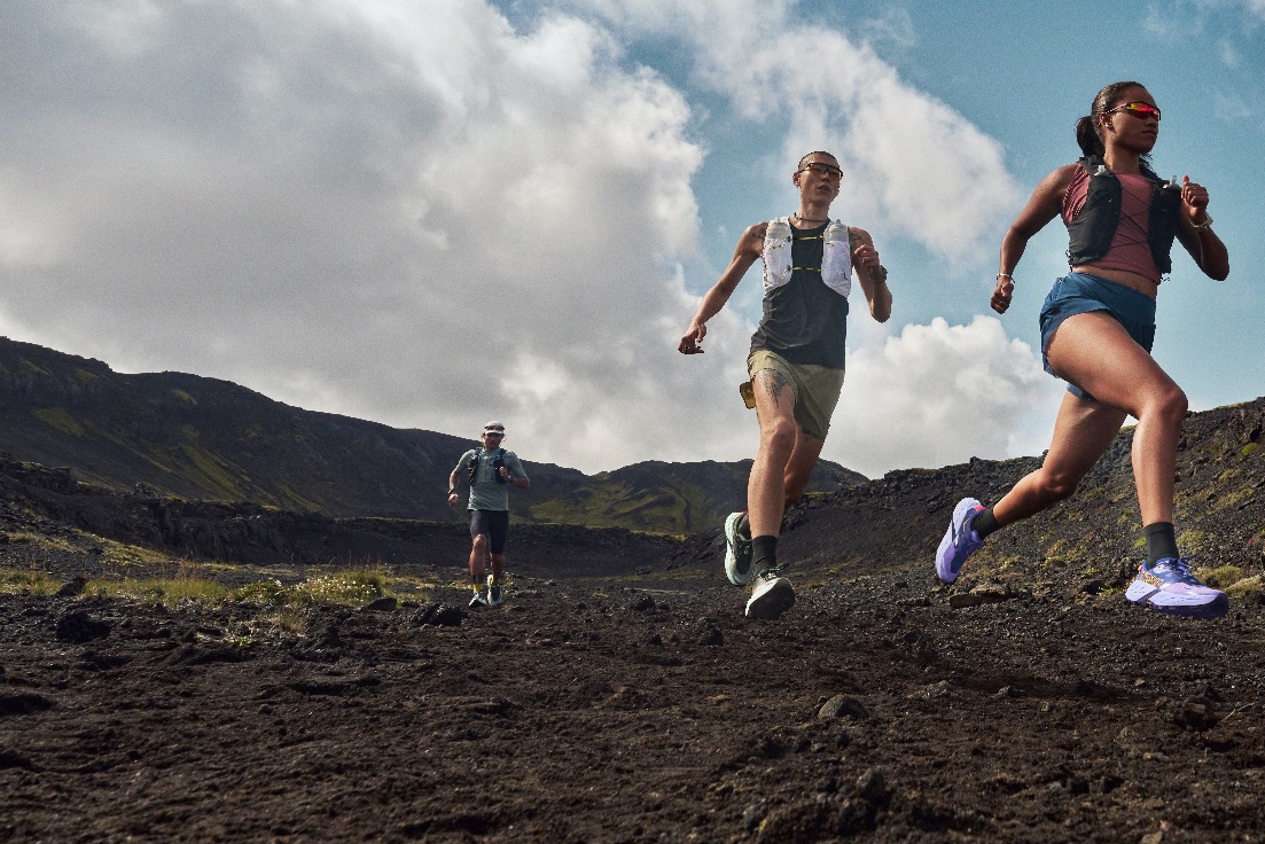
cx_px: 963
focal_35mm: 29
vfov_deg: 44.3
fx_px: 1019
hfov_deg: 59.9
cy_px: 275
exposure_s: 1/3200
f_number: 6.3
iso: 1000
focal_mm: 16
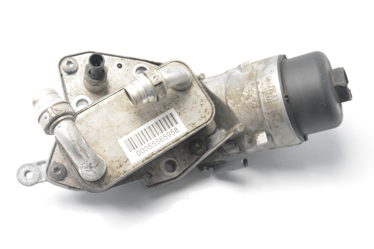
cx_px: 187
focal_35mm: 46
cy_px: 124
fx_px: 483
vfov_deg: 28.9
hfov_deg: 42.3
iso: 6400
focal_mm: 31
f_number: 10
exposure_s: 1/400
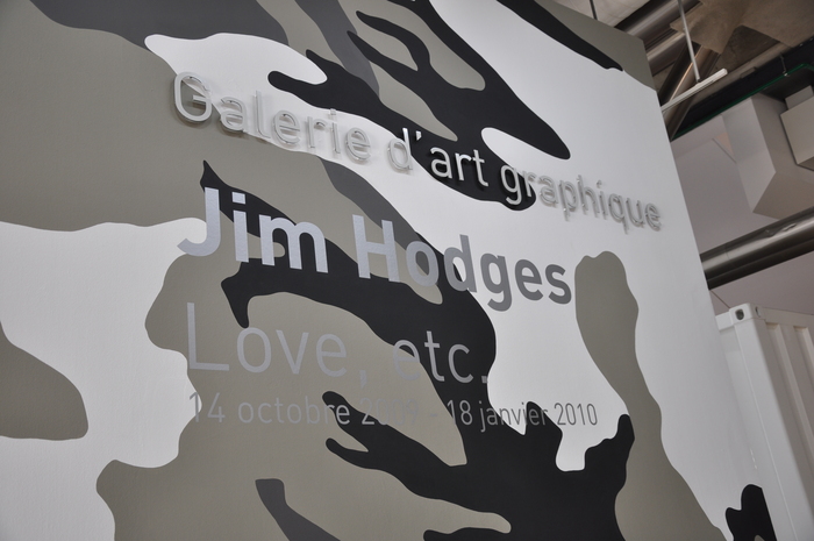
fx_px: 813
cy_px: 270
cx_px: 407
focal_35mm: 36
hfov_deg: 53.2
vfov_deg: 36.8
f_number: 3.8
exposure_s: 1/20
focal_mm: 24
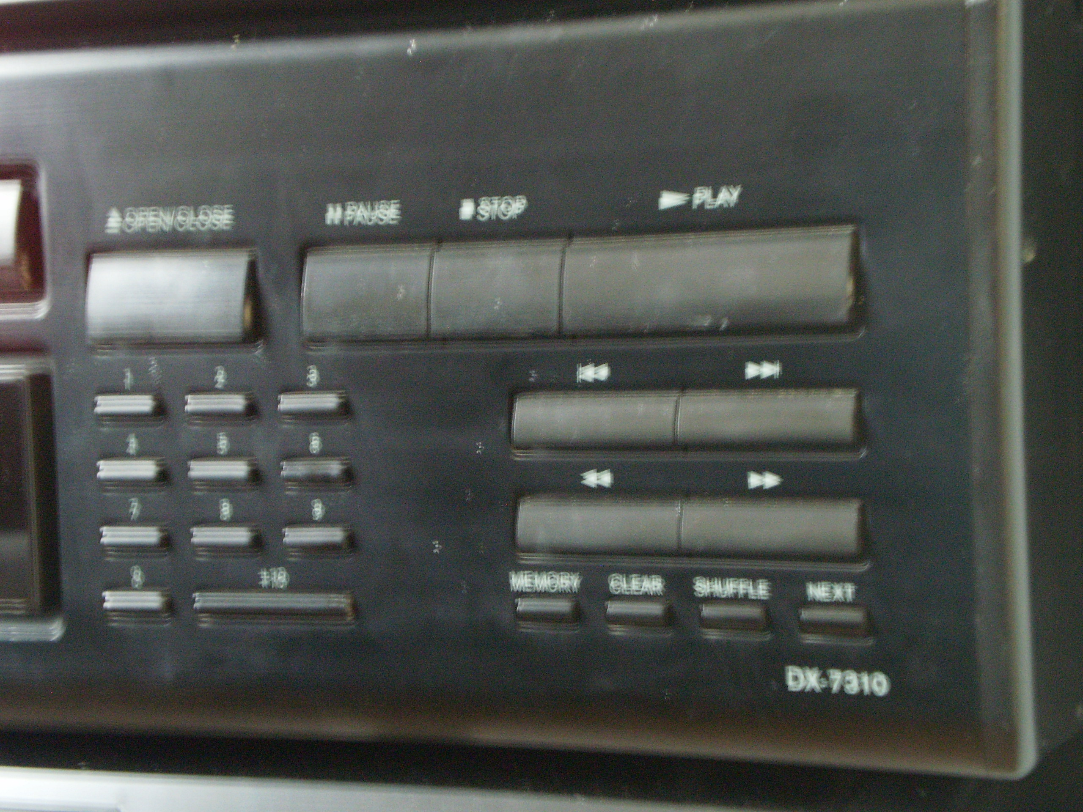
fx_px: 2002
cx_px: 542
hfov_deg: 30.3
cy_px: 406
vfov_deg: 22.9
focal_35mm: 64
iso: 400
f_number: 4.4
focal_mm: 11.3
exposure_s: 1/2
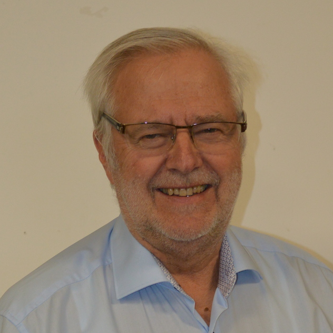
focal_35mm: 63
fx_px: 686
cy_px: 167
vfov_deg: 27.3
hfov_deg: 27.3
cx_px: 170
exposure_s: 1/60
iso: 160
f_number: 2
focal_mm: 18.5
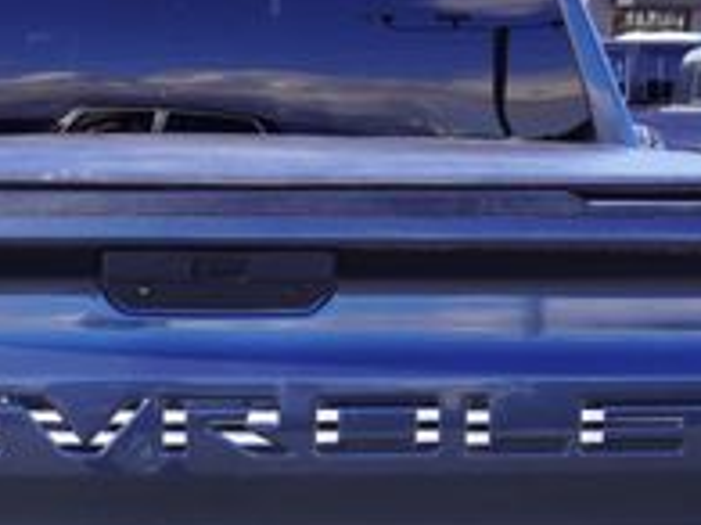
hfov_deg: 17.2
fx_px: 2307
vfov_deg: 12.8
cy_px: 536
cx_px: 223
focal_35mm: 114
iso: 100
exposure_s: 1/100
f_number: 6.3
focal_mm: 24
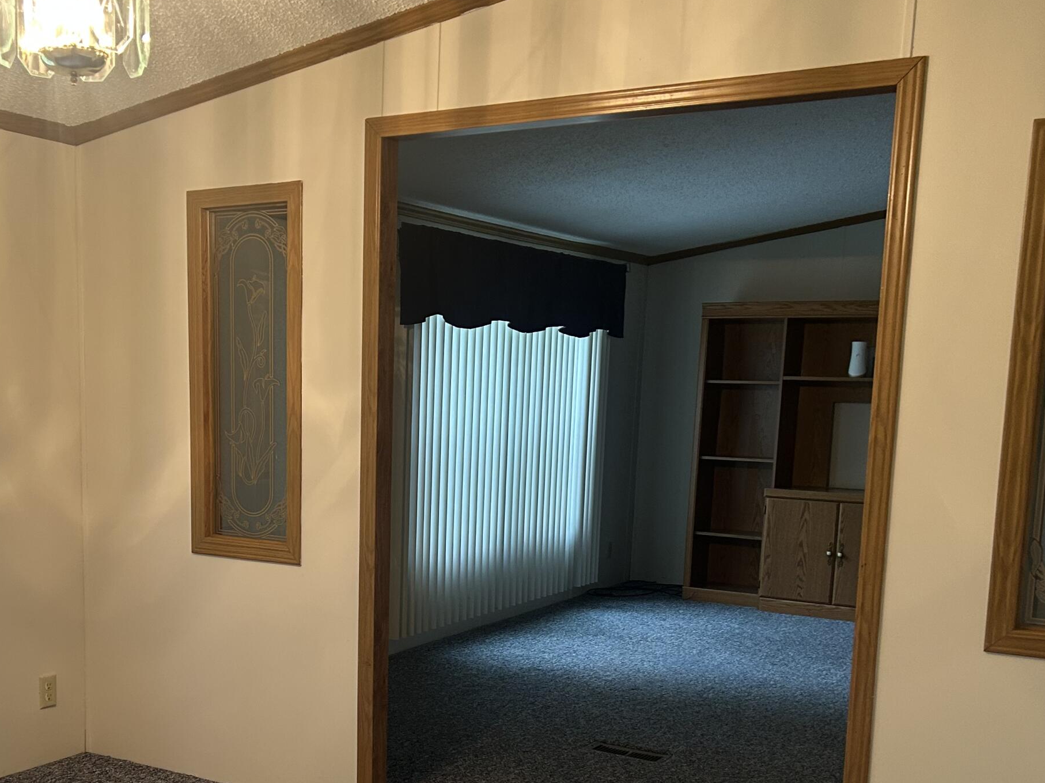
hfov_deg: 43.2
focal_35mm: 43
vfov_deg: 33.0
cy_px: 575
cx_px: 340
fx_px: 1298
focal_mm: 5.7
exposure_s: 1/60
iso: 125
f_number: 1.5
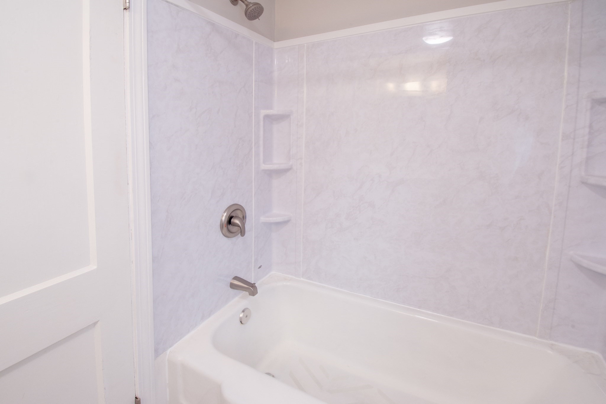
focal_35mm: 15
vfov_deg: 77.3
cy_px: 202
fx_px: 252
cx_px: 303
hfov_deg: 100.4
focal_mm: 10
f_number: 18
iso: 320
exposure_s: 1/3
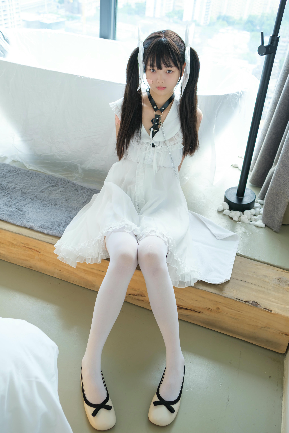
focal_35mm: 35
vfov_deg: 54.4
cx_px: 144
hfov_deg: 37.9
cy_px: 216
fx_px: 421
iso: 160
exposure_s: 1/60
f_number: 2.8
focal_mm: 23
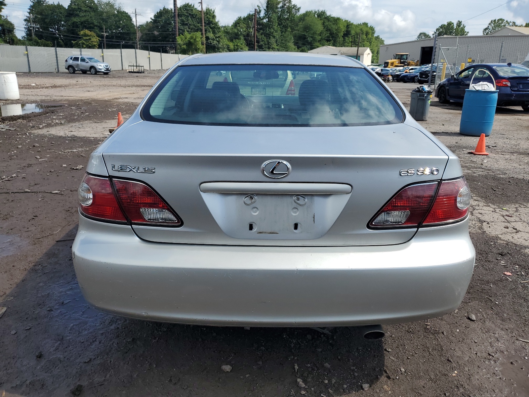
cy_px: 198
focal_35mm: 26
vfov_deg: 53.1
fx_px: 397
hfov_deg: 67.3
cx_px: 264
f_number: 1.5
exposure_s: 1/3333
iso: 50
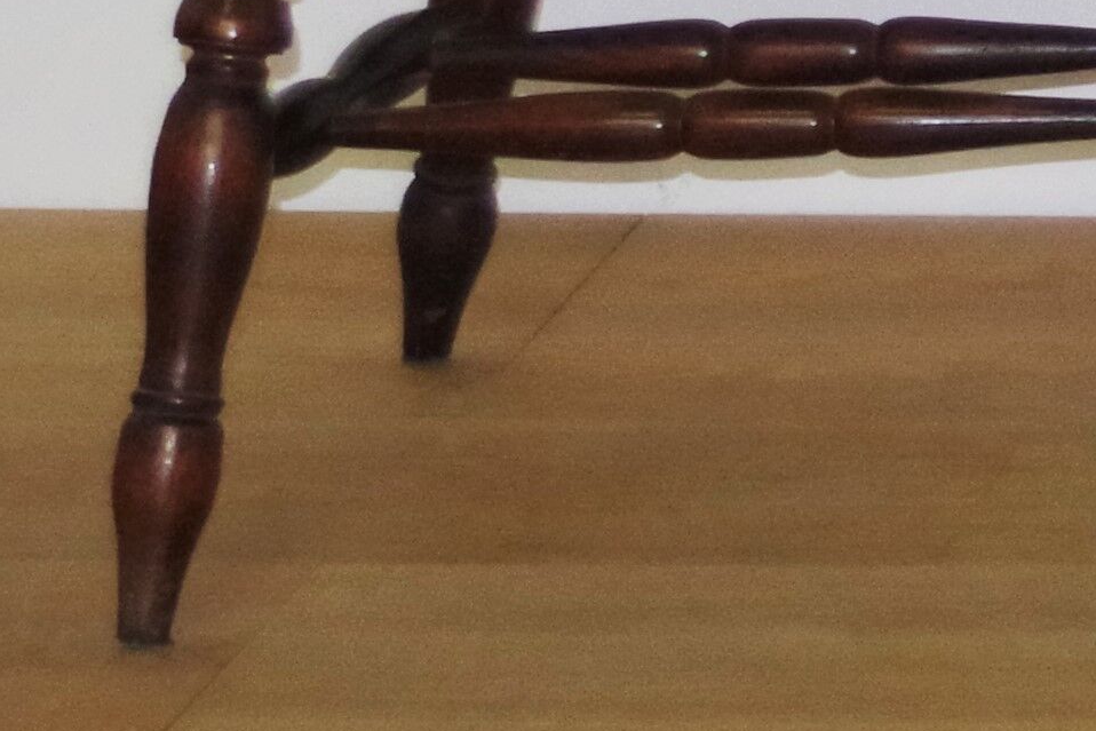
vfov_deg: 4.6
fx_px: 8769
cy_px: -1203
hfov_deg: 6.7
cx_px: 2937
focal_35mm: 288
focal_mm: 30.63
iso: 1600
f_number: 4
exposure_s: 1/80
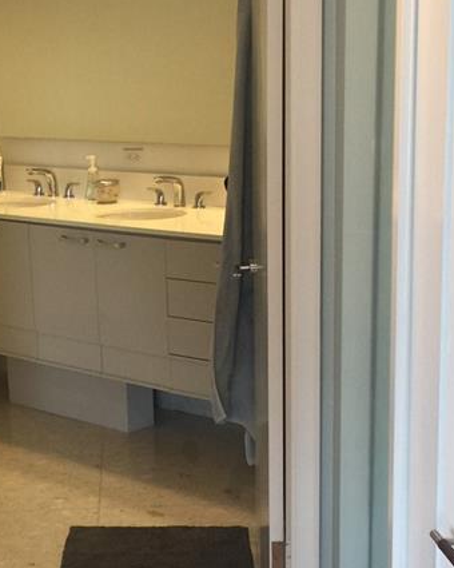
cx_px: 69
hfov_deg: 18.9
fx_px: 1344
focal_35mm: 80
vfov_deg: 23.5
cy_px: 453
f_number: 2.2
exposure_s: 1/15
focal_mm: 4.15
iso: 32
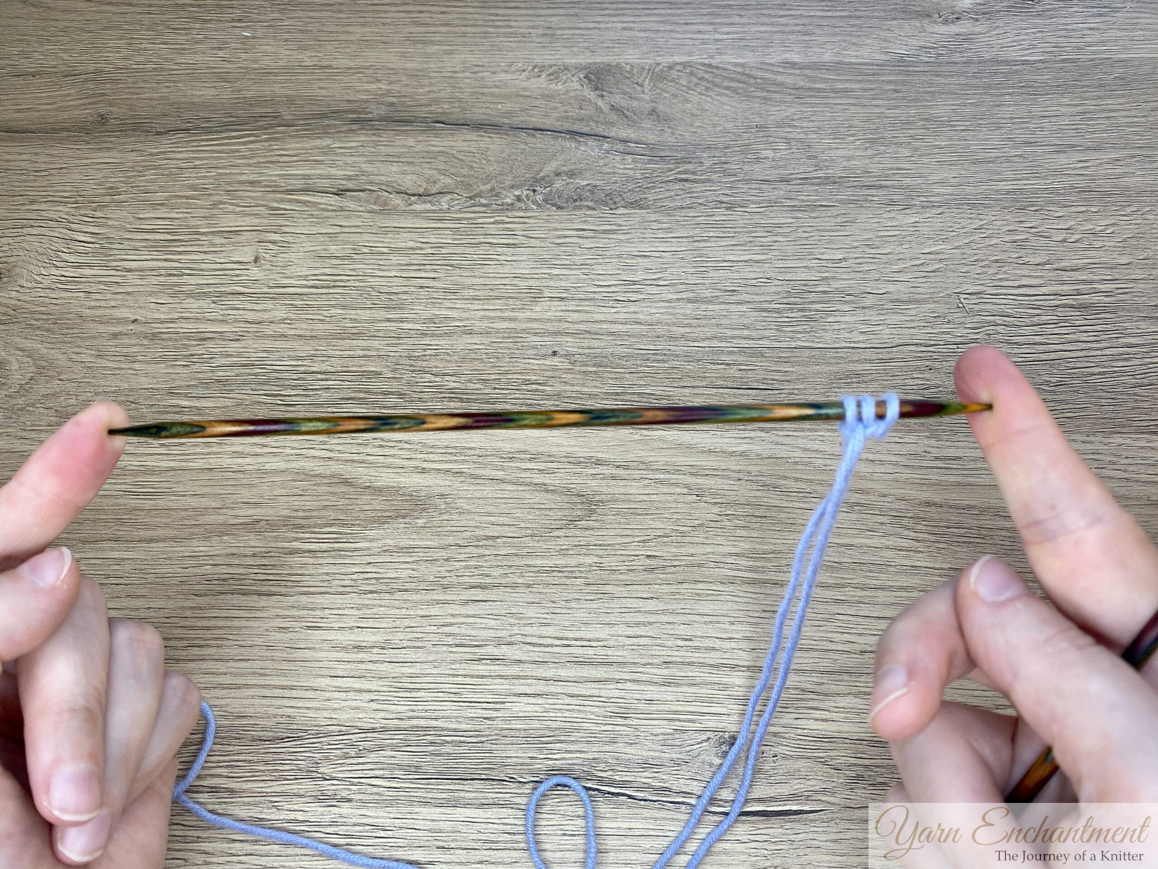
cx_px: 579
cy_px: 434
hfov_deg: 67.3
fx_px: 870
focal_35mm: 26
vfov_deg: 53.1
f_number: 1.8
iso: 40
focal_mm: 4.25
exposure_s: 1/100
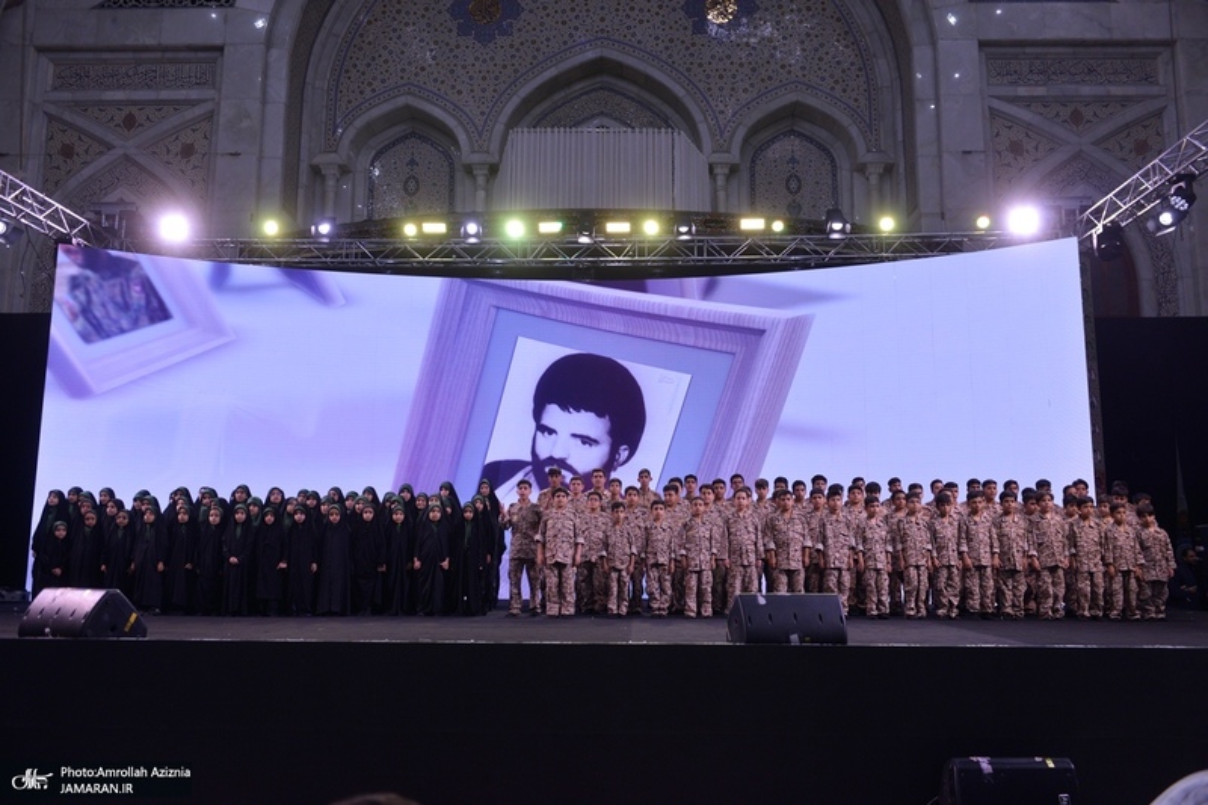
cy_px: 402
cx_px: 604
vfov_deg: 42.3
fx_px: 1040
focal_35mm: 31
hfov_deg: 60.3
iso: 500
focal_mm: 31
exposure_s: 1/100
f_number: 5
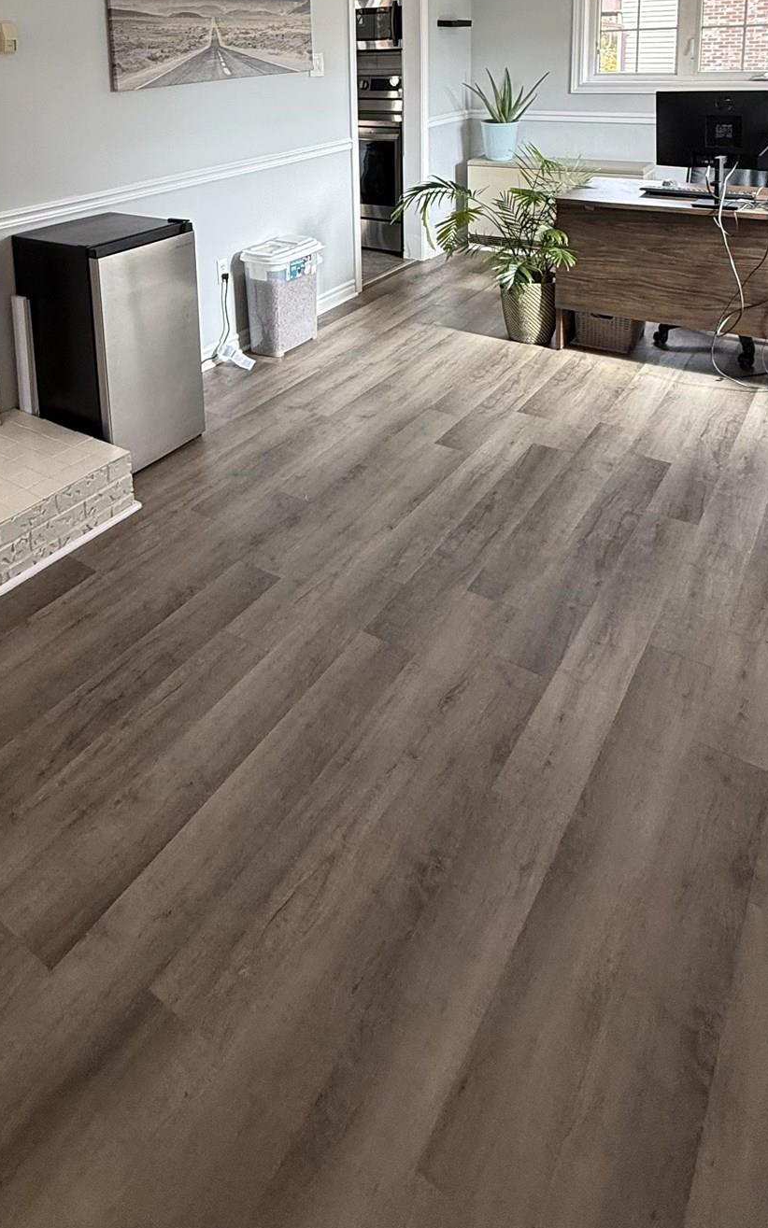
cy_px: 196
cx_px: 257
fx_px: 871
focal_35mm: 26
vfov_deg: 62.6
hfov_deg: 46.9
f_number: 2.2
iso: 125
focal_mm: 2.22
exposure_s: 1/120
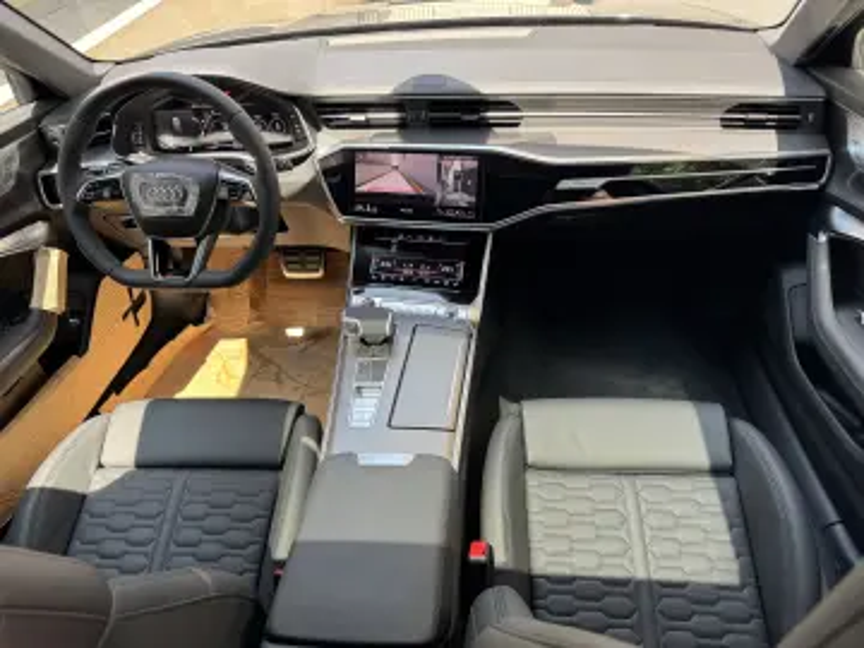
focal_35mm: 24
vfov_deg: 56.8
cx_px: 432
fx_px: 599
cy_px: 324
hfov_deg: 71.6
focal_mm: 6.76
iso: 80
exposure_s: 1/121
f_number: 1.78
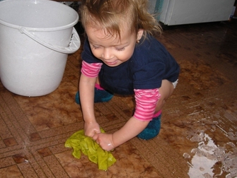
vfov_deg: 28.6
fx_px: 350
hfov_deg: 37.4
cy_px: 93
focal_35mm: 51
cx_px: 110
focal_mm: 6.3
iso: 50
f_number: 3.2
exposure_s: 1/60
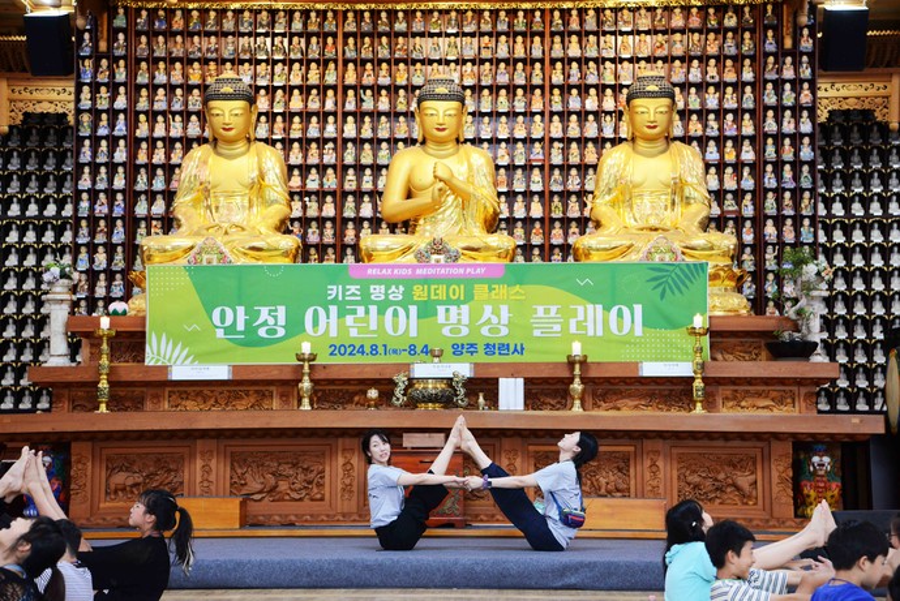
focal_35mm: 70
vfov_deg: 19.5
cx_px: 450
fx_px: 1751
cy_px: 300
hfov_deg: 28.8
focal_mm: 70
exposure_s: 1/80
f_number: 4
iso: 2200
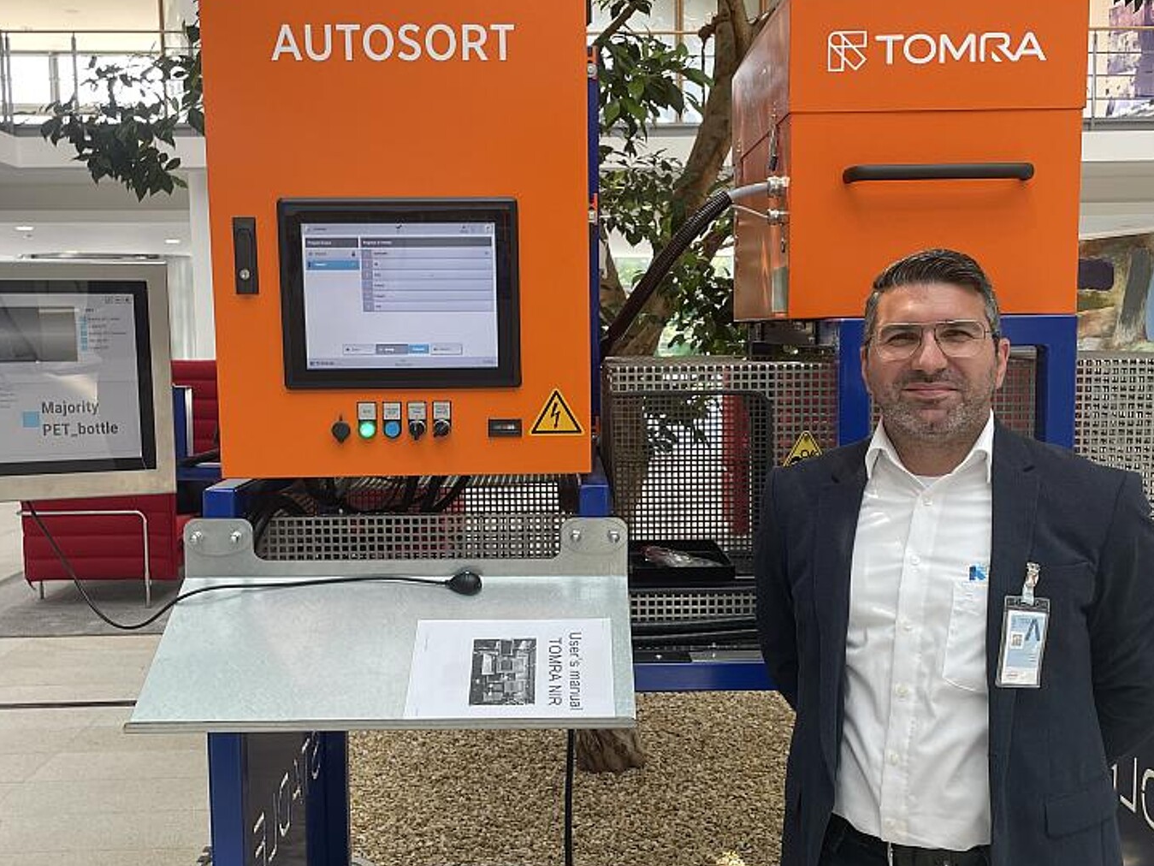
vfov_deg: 38.6
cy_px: 472
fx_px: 1234
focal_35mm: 37
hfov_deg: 50.1
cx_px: 601
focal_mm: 4.2
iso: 40
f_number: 1.6
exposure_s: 1/100
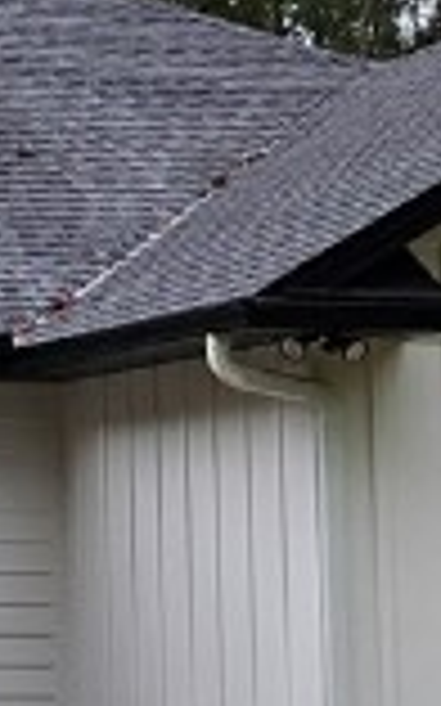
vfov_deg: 13.1
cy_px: 180
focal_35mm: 159
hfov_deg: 7.8
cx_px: -490
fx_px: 3060
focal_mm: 5.4
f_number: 1.8
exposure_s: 1/180
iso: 50
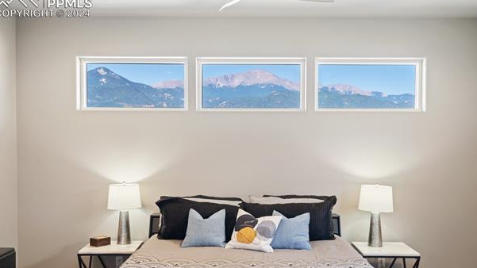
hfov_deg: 51.6
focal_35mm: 39
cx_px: 247
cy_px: 159
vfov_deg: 30.4
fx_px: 493
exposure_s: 1/4
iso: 250
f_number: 6.3
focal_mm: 35
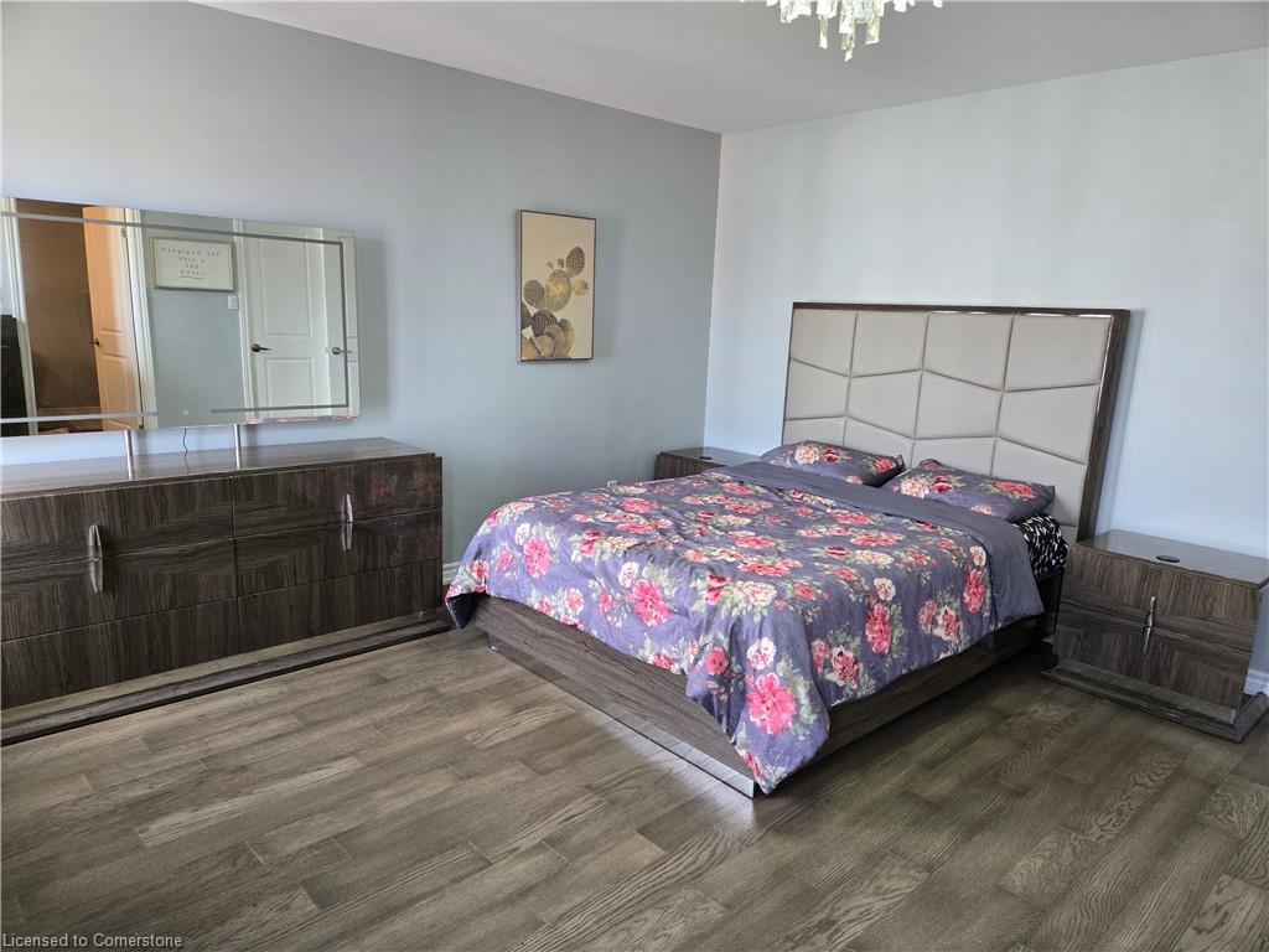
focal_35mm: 23
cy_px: 476
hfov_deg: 73.9
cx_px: 634
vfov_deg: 58.9
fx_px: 843
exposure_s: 1/120
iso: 250
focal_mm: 5.4
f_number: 1.8
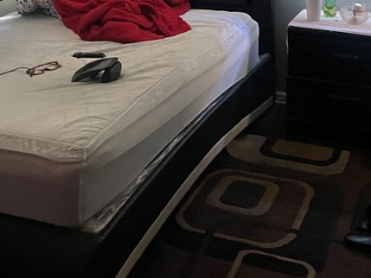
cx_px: 180
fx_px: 665
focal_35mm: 62
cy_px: -44
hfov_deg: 31.2
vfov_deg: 22.1
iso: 500
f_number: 1.6
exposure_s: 1/40
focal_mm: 4.2
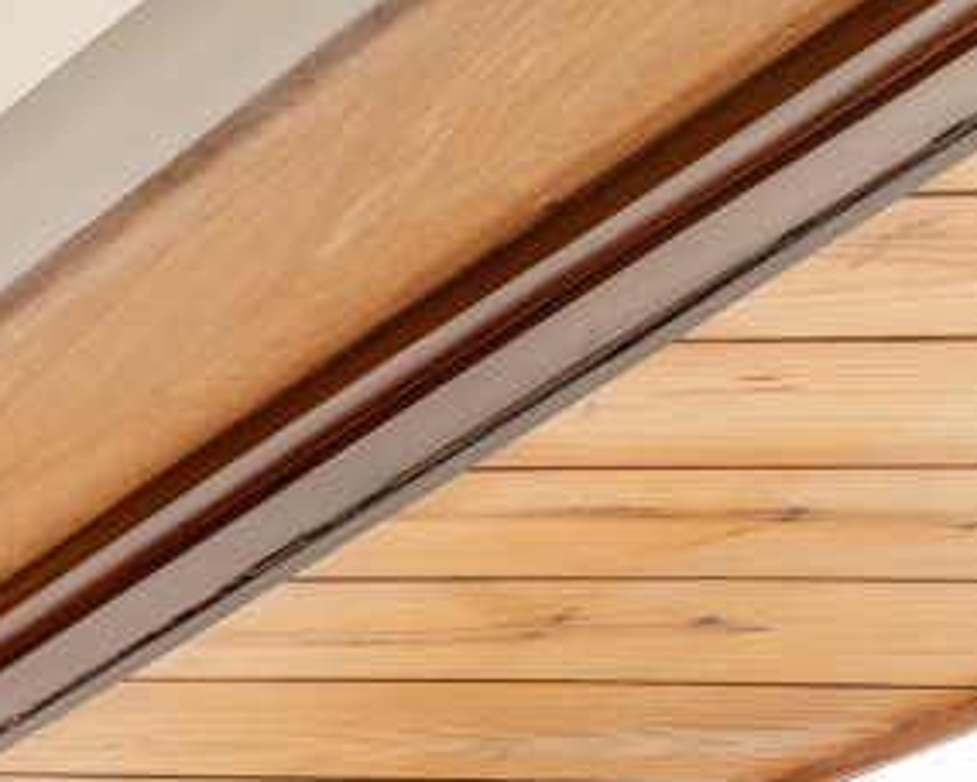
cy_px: 2686
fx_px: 5494
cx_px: -3058
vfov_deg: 6.9
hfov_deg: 7.2
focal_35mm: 190
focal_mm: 24
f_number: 5.6
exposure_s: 1/40
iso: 80
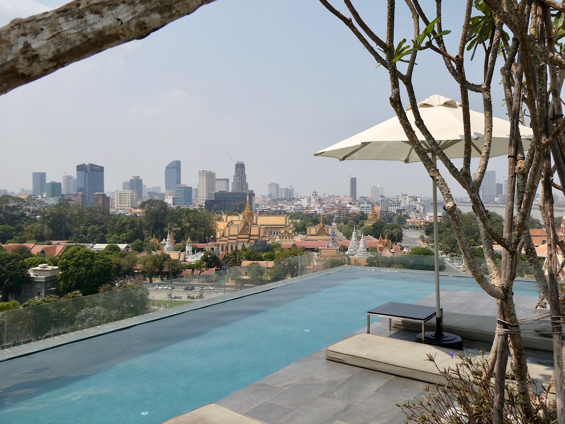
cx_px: 282
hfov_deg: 58.4
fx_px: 506
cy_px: 212
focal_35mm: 31
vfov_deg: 45.4
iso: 80
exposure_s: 1/800
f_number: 4.5
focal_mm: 5.4
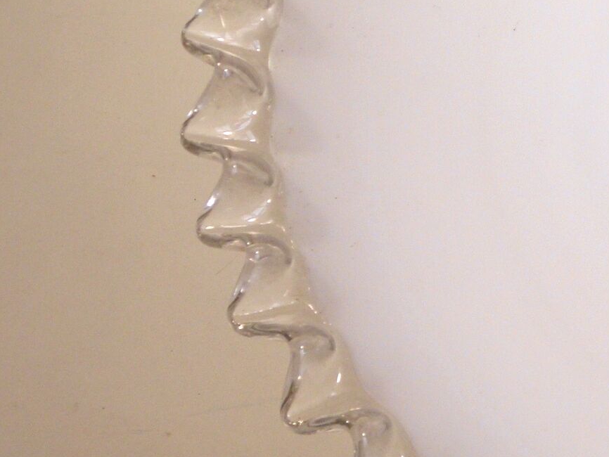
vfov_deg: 11.4
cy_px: 200
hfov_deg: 14.4
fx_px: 2288
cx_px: 854
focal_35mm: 130
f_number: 3.9
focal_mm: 7.9
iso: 100
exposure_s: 1/100
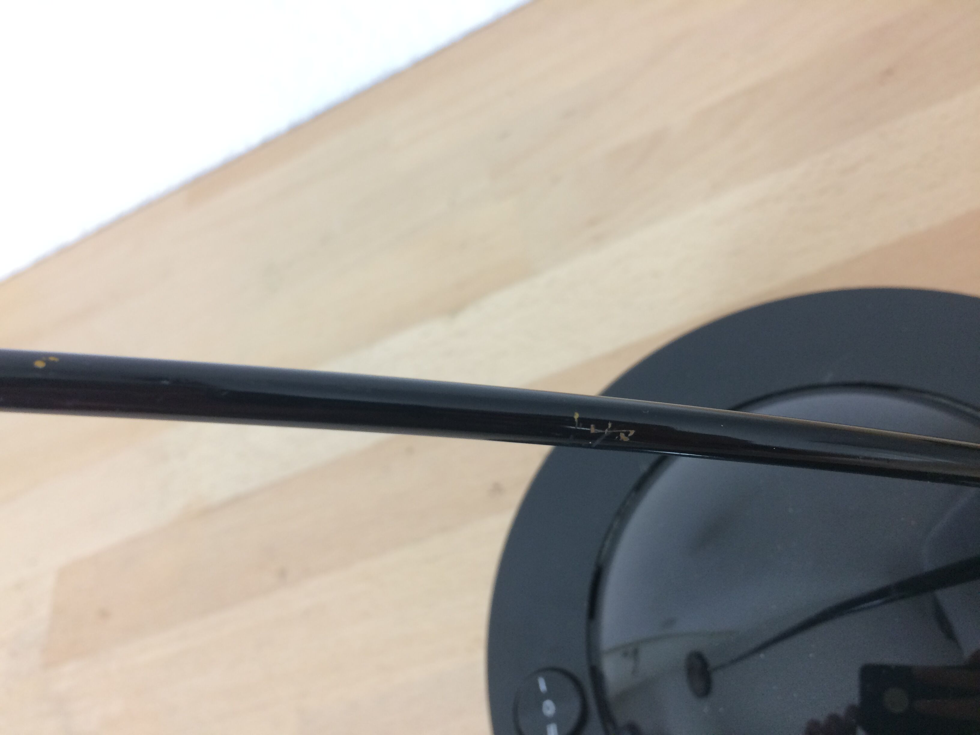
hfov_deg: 61.7
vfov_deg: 48.2
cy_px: 368
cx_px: 490
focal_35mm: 29
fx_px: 821
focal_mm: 4.15
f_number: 2.2
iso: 125
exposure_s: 1/33
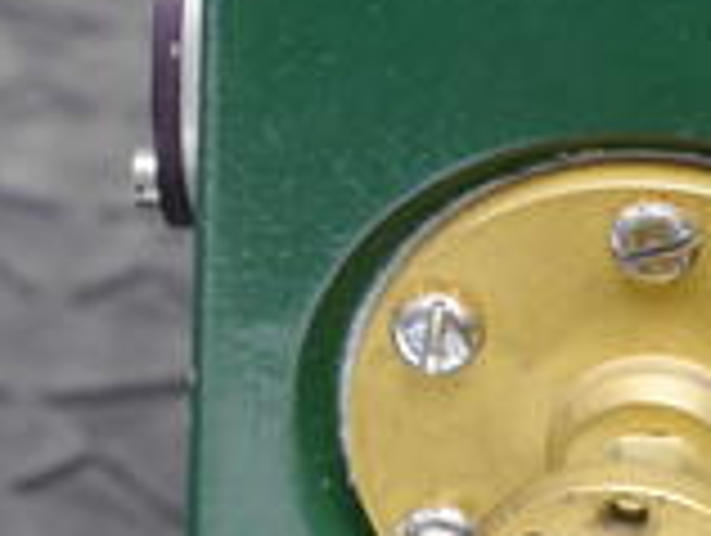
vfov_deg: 2.1
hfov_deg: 2.8
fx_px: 14564
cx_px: 783
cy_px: 608
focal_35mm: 708
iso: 400
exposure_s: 1/2.5
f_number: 11
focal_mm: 140
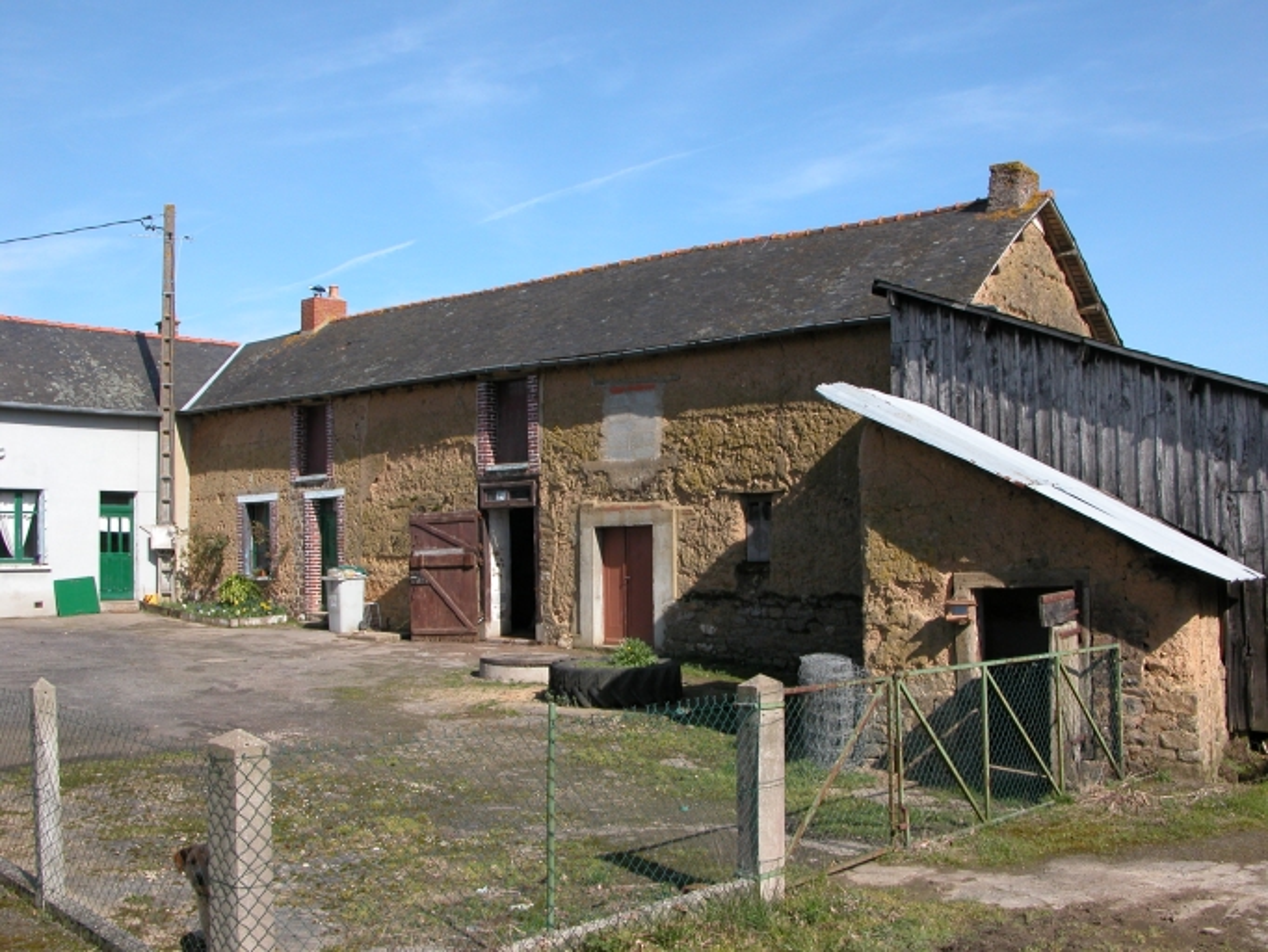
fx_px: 1283
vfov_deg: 40.7
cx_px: 634
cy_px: 476
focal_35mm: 35
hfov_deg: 52.6
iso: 100
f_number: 5.6
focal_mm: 8.9
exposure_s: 1/325
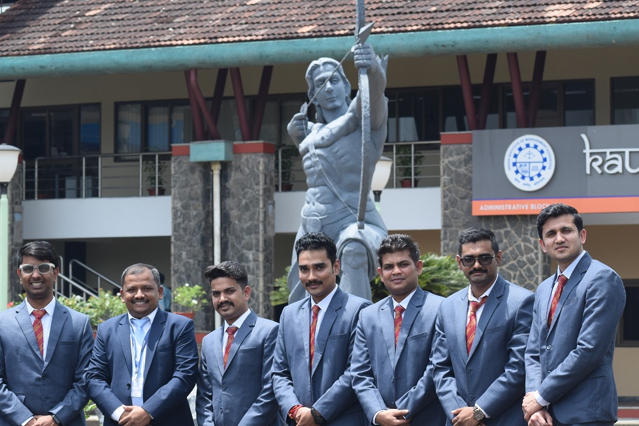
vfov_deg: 8.5
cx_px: 174
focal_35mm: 161
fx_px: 2858
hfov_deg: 12.7
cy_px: 214
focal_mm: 70
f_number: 7.1
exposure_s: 1/250
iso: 200
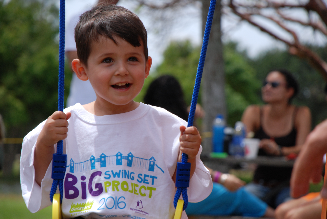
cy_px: 110
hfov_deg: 10.1
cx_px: 164
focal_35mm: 202
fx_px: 1842
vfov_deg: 6.8
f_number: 5.6
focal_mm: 135
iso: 180
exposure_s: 1/500
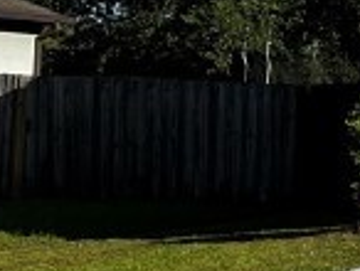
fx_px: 1896
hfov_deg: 9.3
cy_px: -49
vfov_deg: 8.1
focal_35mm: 182
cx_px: 949
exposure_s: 1/4115
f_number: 1.5
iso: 50
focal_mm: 5.7
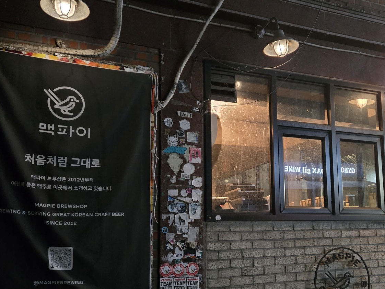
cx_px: 264
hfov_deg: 44.9
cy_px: 180
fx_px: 456
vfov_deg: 34.9
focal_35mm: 41
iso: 1250
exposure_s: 1/40
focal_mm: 5.4
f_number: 1.8
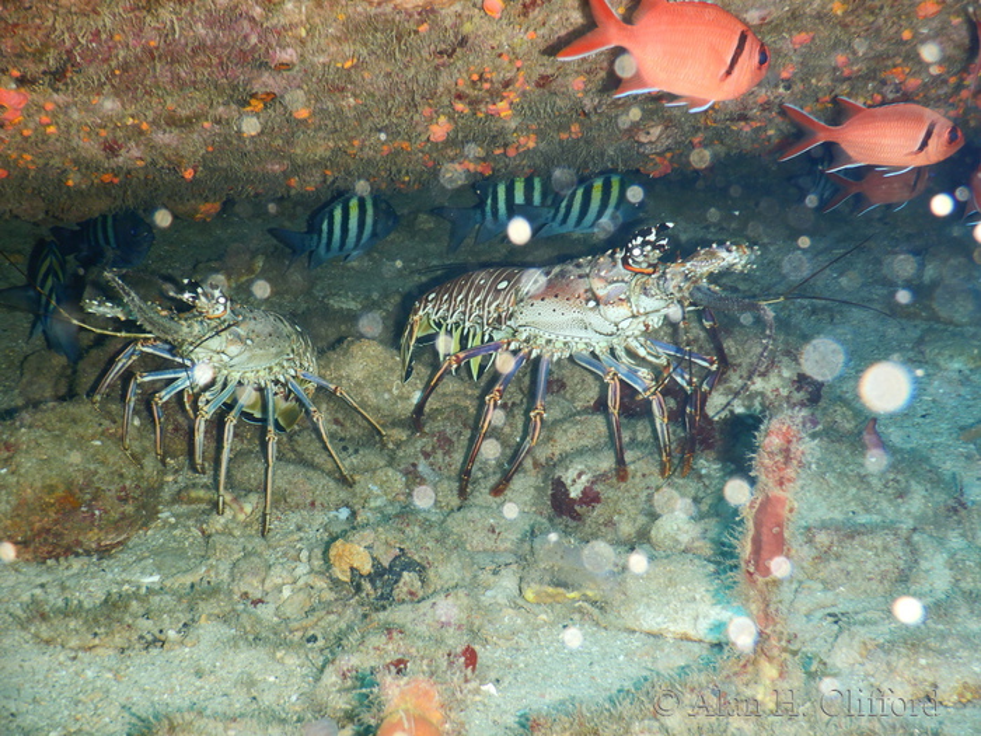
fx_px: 1049
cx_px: 490
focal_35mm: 37
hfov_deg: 50.1
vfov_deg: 38.7
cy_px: 368
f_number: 4.2
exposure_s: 1/30
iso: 200
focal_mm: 6.6
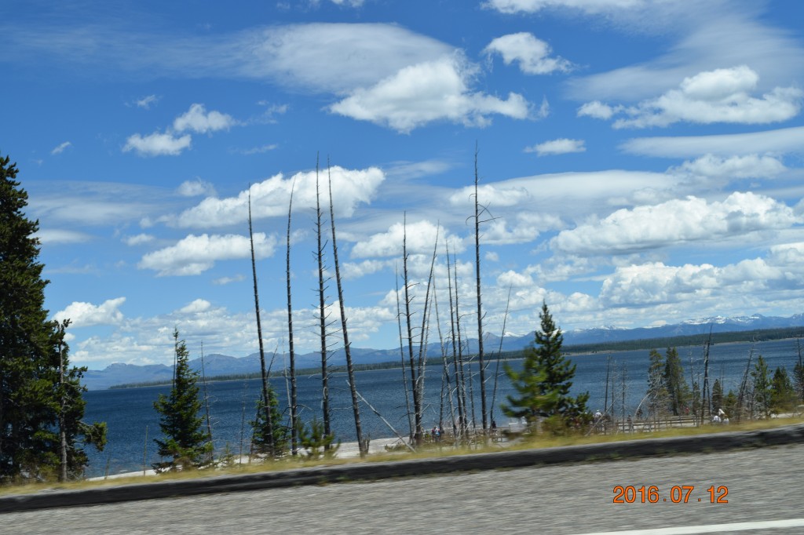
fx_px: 1139
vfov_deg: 26.5
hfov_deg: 38.9
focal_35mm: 51
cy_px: 268
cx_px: 402
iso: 200
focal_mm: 34
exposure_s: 1/400
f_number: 10
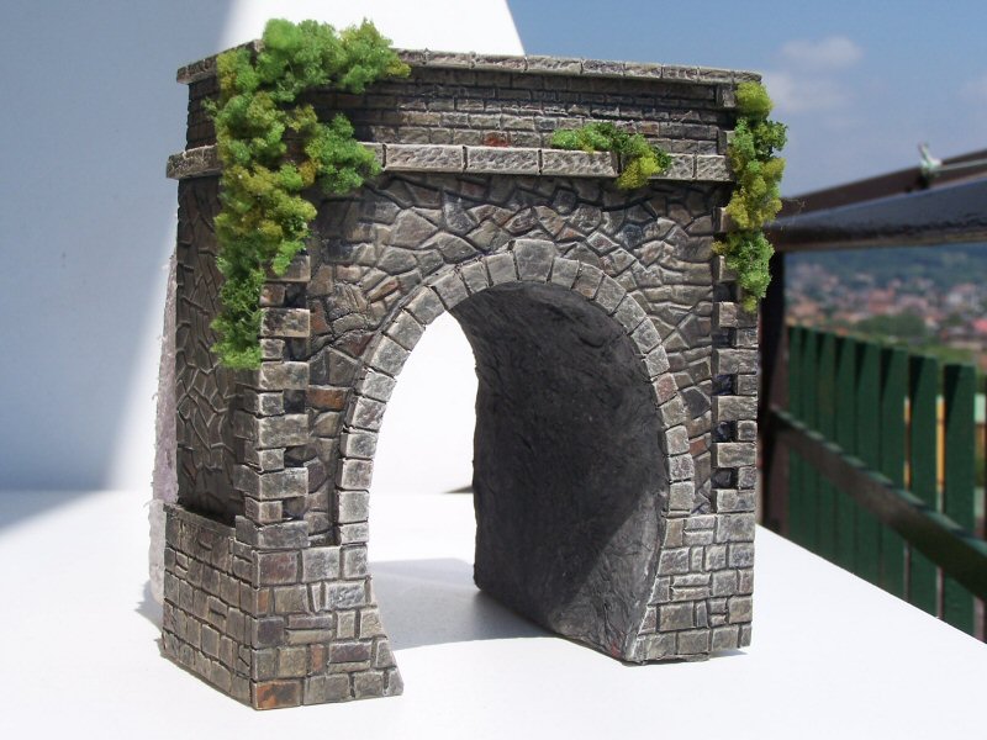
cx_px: 494
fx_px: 1682
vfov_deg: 24.8
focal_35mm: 59
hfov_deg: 32.7
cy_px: 370
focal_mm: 9.8
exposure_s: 1/1000
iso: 80
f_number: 4.5
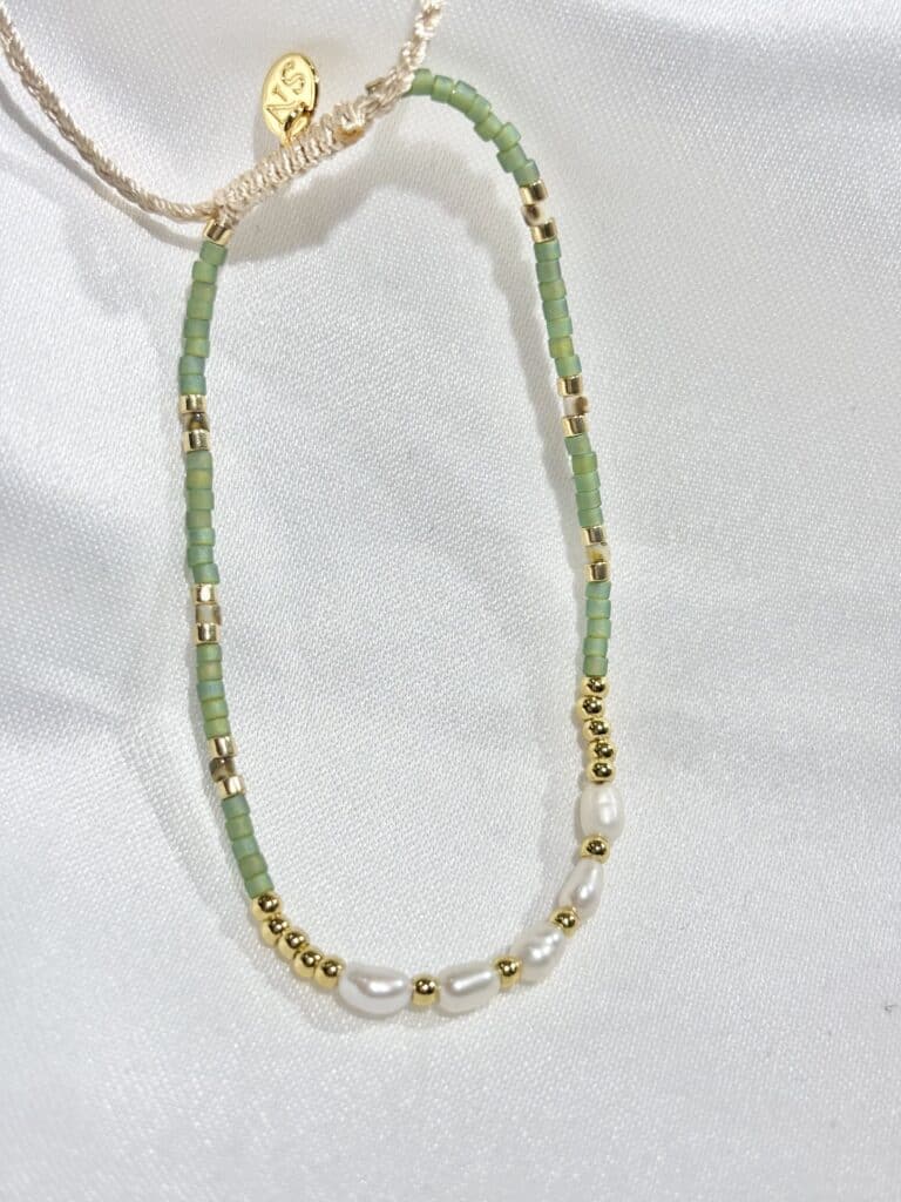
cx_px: 450
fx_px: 1805
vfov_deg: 36.8
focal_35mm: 52
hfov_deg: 28.0
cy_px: 601
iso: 32
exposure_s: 1/273
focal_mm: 5.96
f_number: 1.6
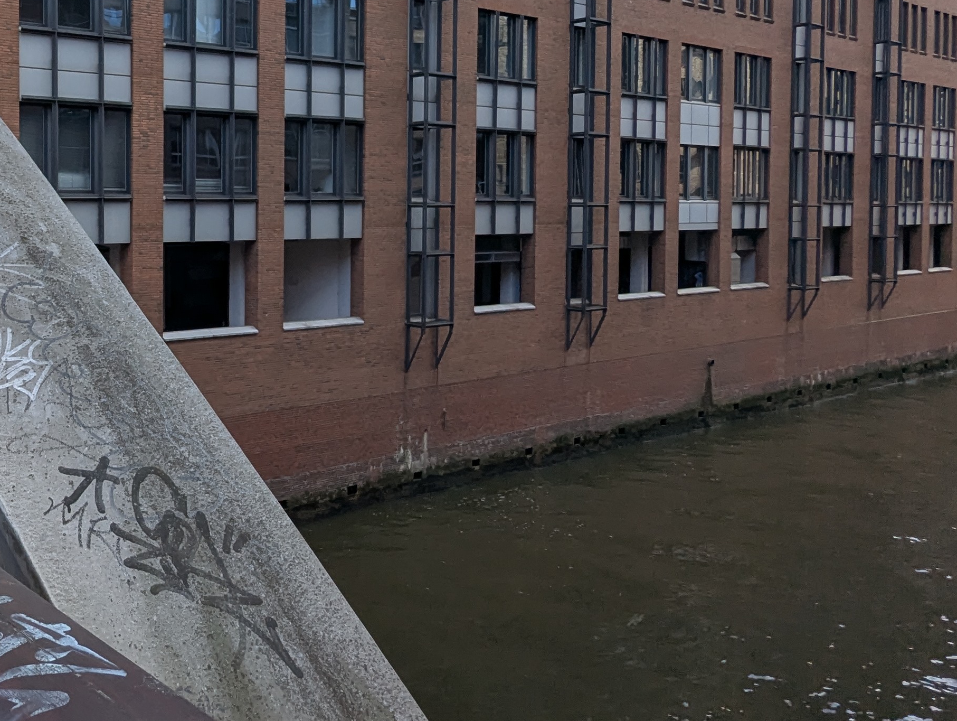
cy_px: 238
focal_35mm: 36
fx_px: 997
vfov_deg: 39.3
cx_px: 105
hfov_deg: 46.5
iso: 32
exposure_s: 1/939
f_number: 2.2
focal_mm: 2.35
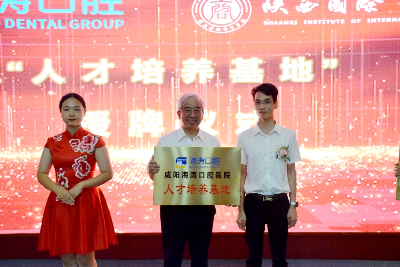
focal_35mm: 39
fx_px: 434
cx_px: 200
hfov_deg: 49.5
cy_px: 134
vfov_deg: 34.3
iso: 2500
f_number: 8
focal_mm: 26
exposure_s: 1/60
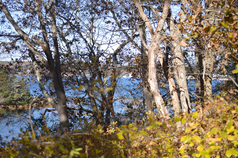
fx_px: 545
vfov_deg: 16.5
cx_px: 119
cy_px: 79
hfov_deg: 24.6
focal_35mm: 82
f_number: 4
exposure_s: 1/320
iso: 100
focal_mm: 55
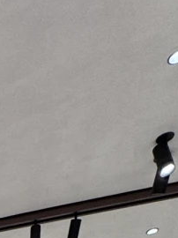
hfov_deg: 14.0
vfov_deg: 14.8
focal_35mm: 83
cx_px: -213
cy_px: 568
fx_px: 570
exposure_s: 1/100
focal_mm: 2.22
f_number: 2.2
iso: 80
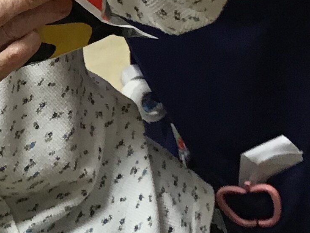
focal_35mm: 138
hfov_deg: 13.3
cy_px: -50
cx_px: -184
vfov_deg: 10.6
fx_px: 1236
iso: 25
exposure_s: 1/30
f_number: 2.4
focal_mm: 3.3
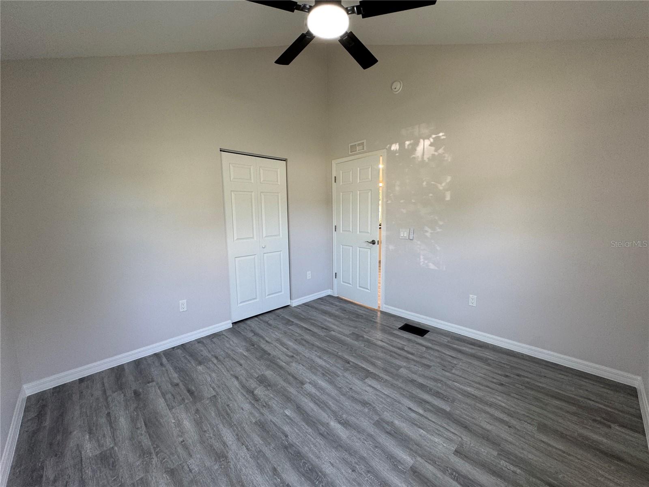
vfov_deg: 85.7
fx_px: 262
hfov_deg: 102.1
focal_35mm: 14
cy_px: 244
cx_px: 324
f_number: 2.2
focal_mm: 2.22
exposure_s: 1/99
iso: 125
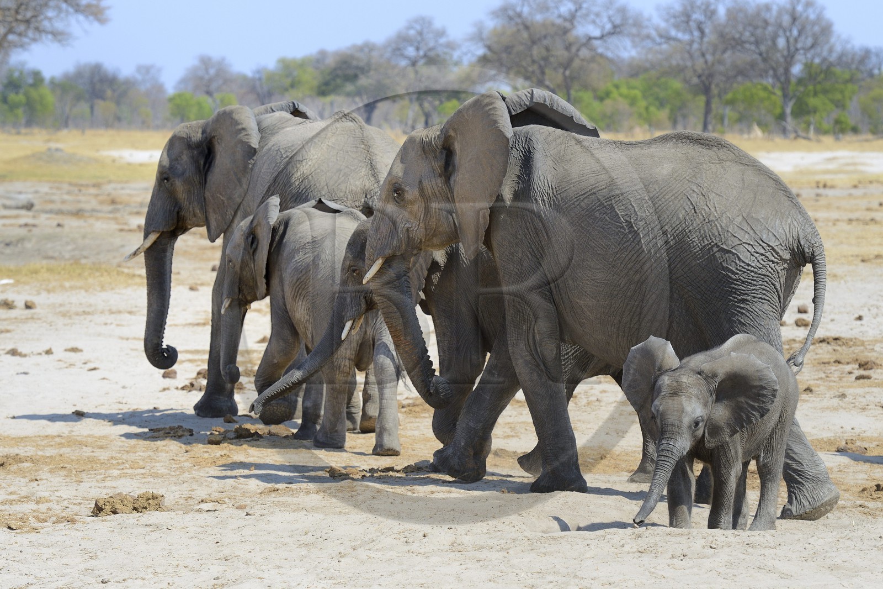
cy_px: 294
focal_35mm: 180
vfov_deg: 7.6
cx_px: 442
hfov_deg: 11.4
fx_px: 4414
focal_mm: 180
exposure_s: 1/800
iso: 400
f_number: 8
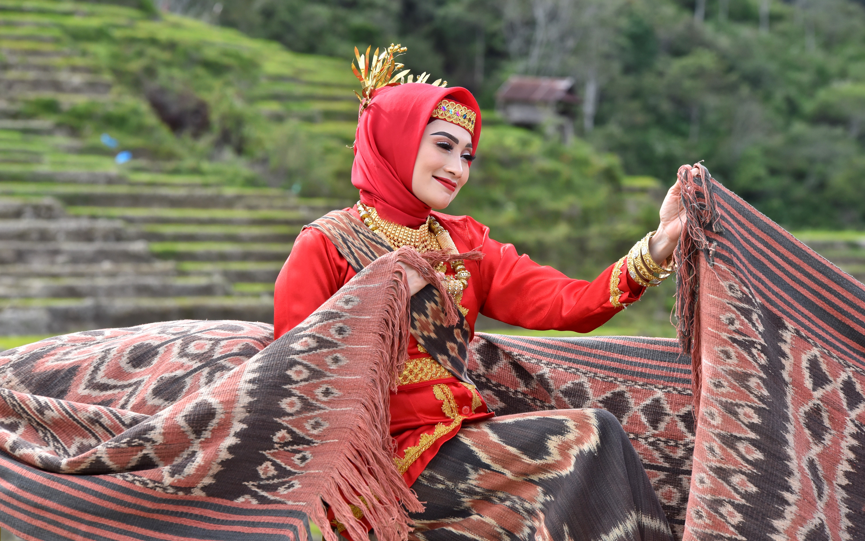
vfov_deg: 8.0
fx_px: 3866
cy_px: 257
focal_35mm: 164
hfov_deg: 12.8
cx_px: 432
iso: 640
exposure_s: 1/500
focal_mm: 160
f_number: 9
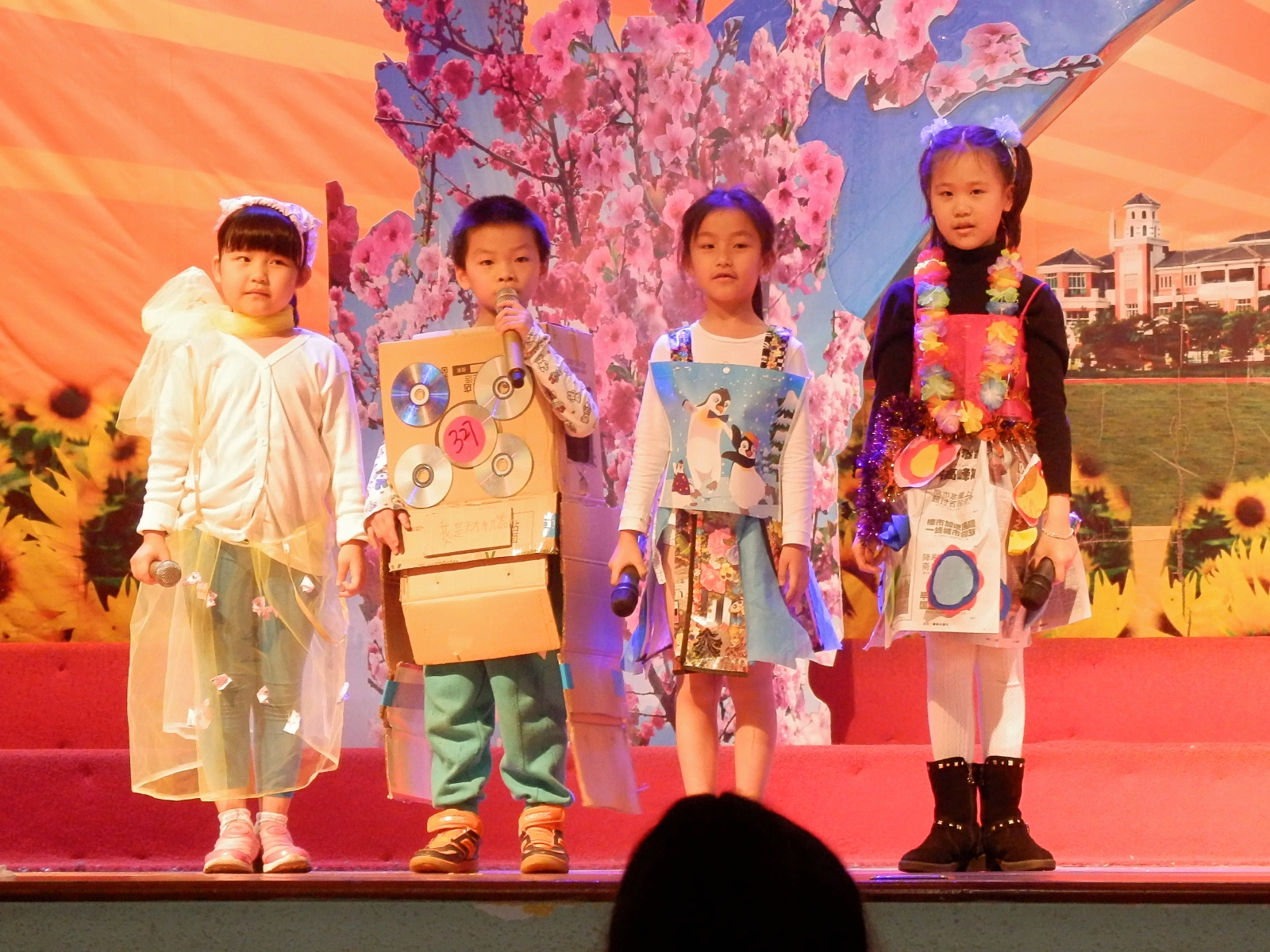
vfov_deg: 8.0
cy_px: 476
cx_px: 635
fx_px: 6787
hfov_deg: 10.7
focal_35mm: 185
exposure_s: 1/25
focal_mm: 33.2
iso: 800
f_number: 5.8
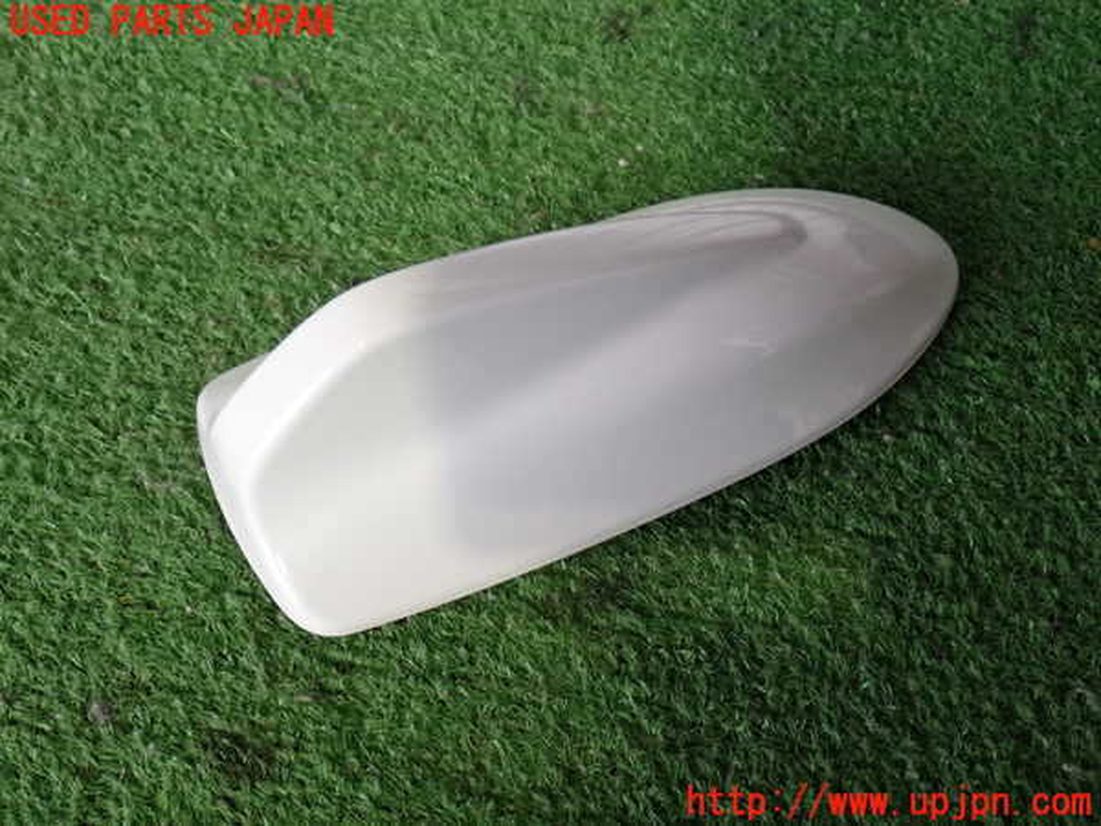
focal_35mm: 41
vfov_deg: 35.1
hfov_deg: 45.8
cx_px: 550
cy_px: 413
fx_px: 1304
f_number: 2.8
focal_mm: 7.31
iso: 250
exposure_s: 1/40
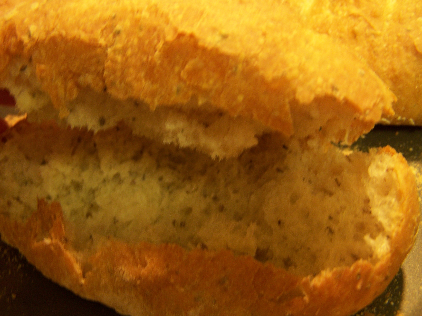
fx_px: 463
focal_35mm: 38
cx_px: 211
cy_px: 158
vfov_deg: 37.7
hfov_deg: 49.0
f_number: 2.8
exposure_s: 1/8
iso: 140
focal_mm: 6.3
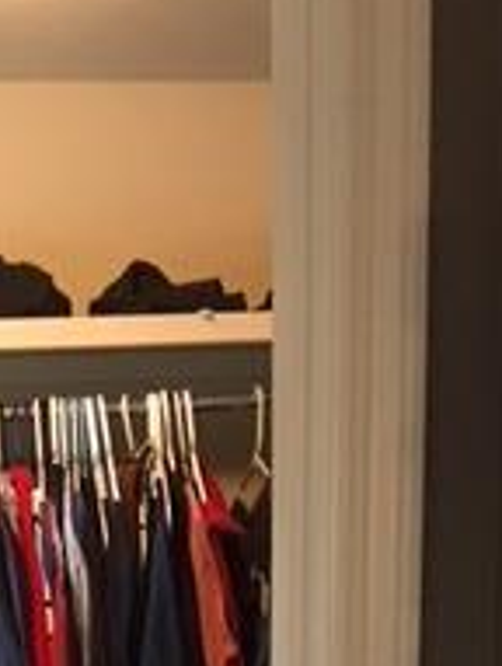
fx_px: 1869
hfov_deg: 14.8
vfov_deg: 17.5
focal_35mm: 97
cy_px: 1091
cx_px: -87
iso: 100
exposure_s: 1/15
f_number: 2.2
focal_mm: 4.15
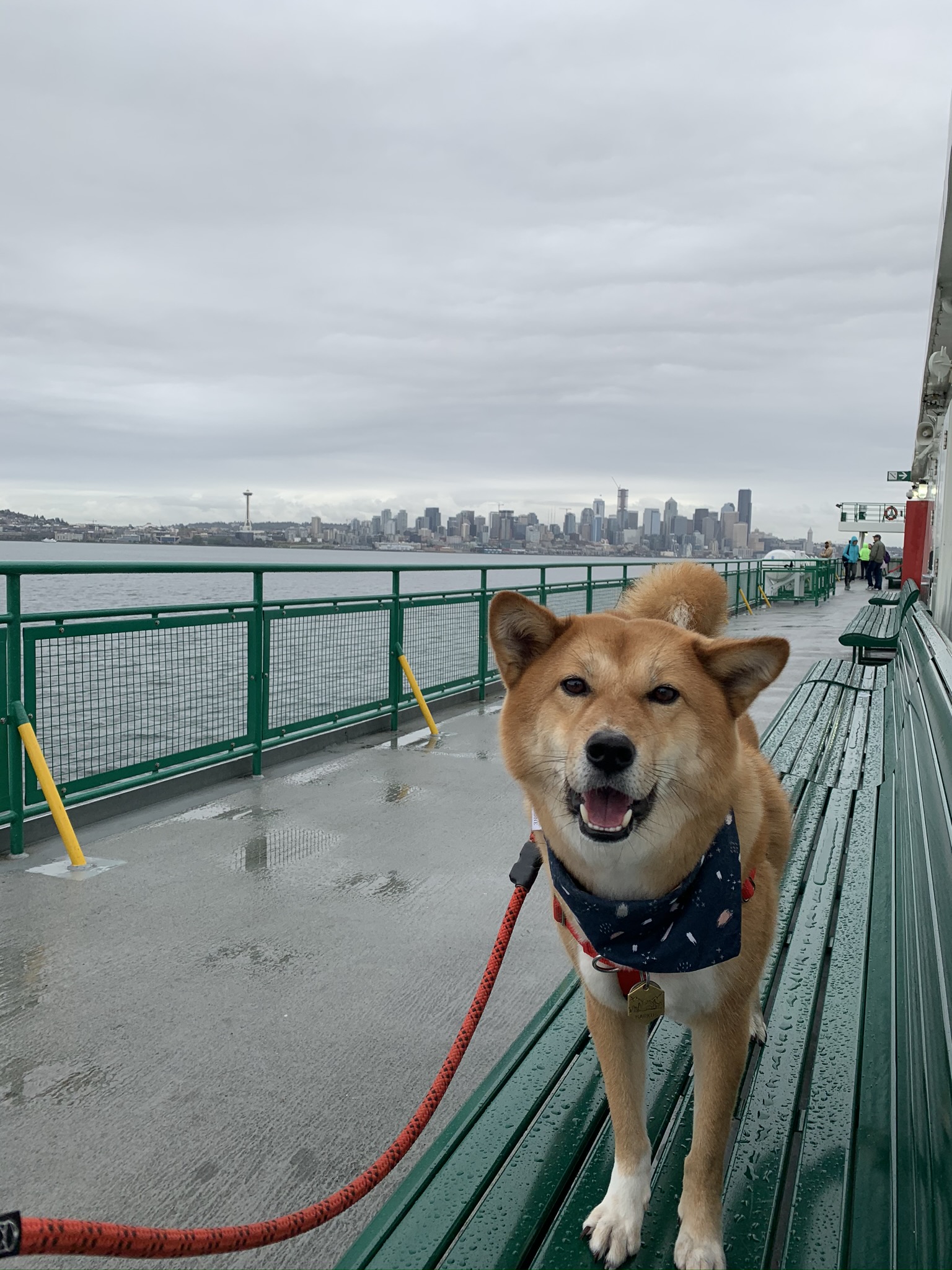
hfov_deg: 53.1
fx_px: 953
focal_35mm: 26
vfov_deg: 67.3
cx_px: 476
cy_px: 635
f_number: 1.8
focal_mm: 4.25
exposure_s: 1/345
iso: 25
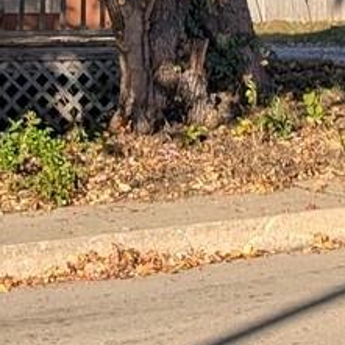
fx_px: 2255
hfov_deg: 8.6
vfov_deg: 8.5
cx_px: -104
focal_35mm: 200
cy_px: -220
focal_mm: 6.9
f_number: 1.68
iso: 20
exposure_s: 1/769
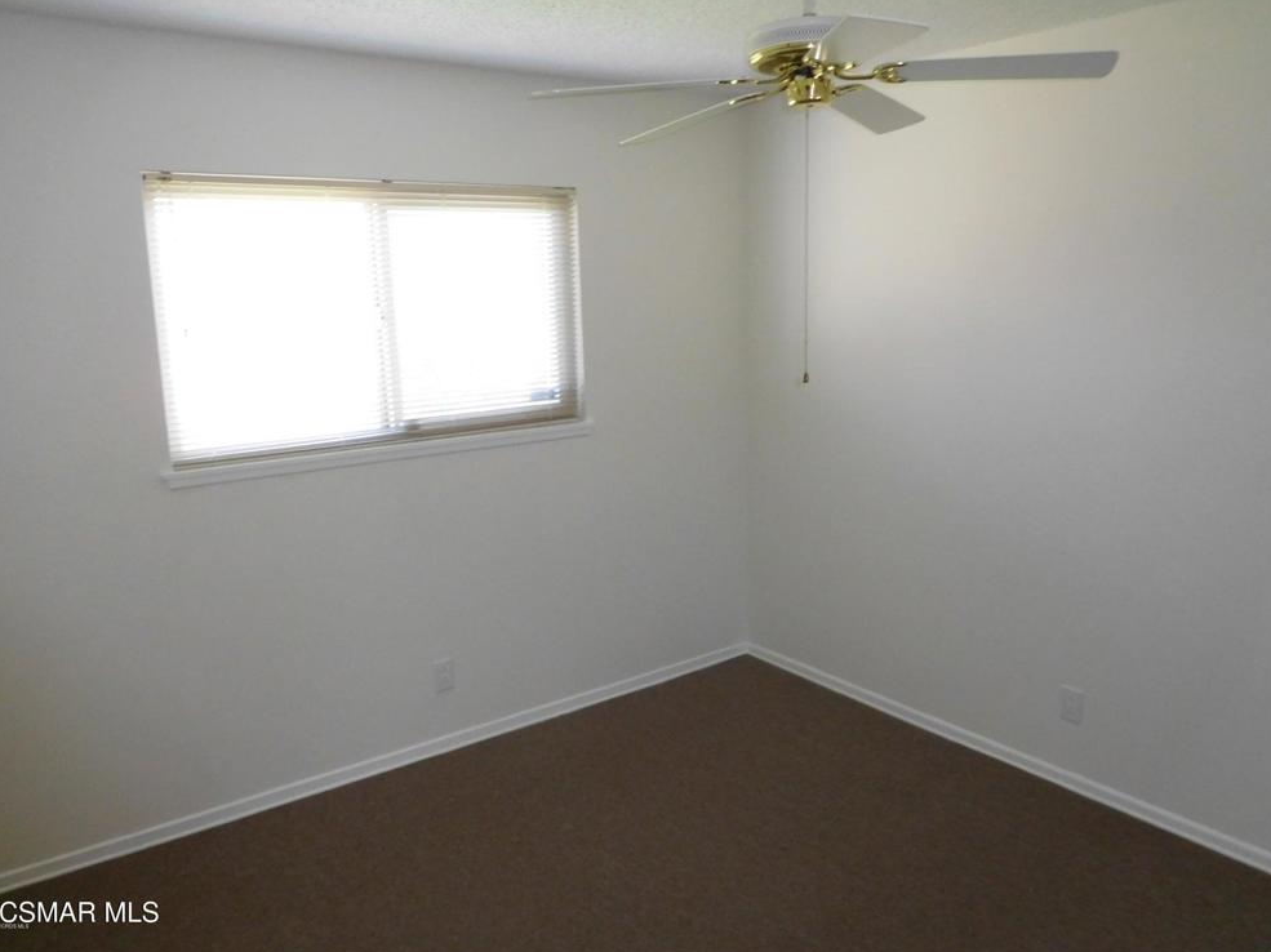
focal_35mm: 26
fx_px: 954
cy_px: 462
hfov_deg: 67.3
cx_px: 656
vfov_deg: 53.0
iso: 250
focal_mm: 4.5
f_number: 3.4
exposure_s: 1/30
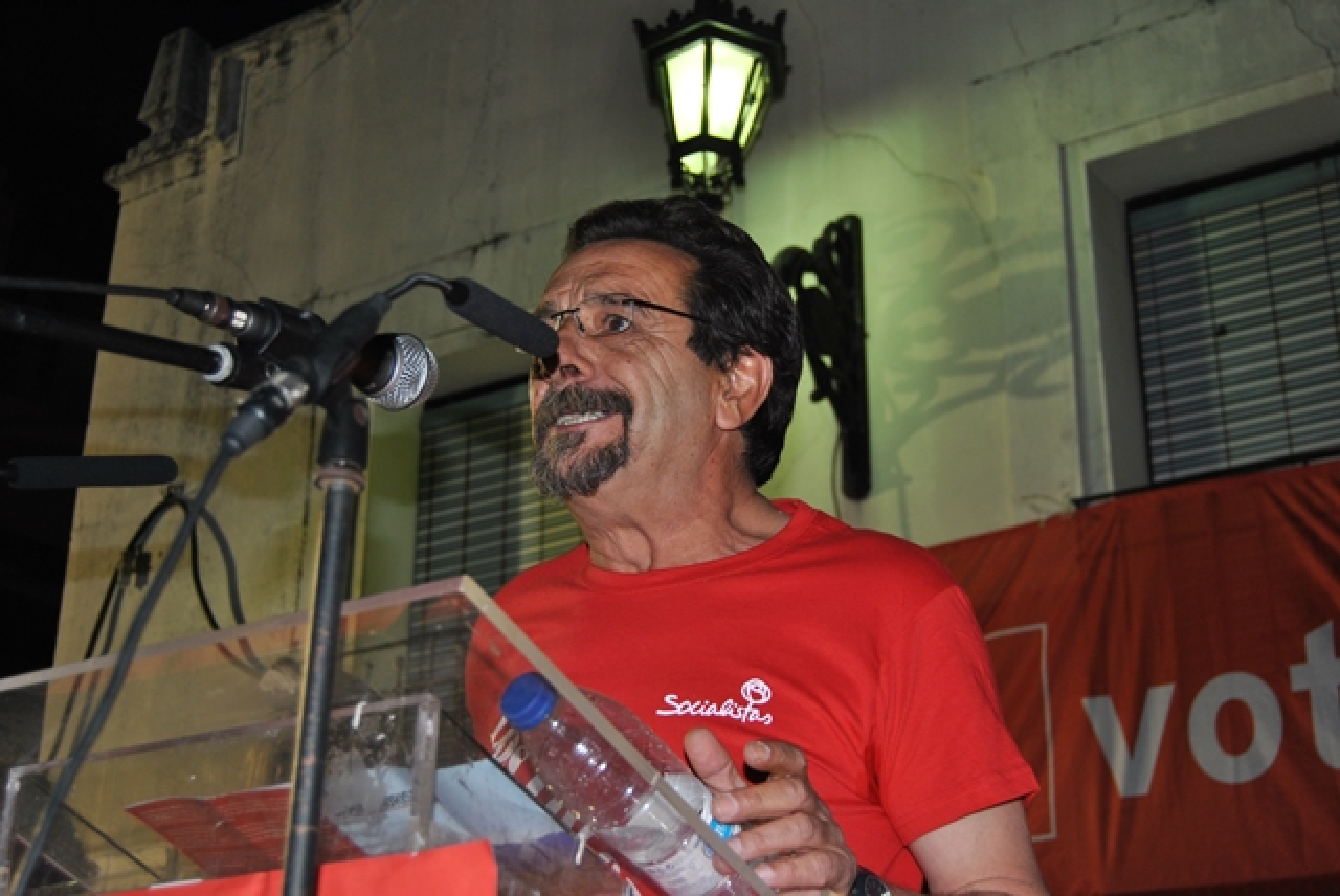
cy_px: 448
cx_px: 670
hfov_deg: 37.8
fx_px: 1956
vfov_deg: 25.8
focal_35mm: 52
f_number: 4.5
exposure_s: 1/60
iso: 200
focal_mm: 35
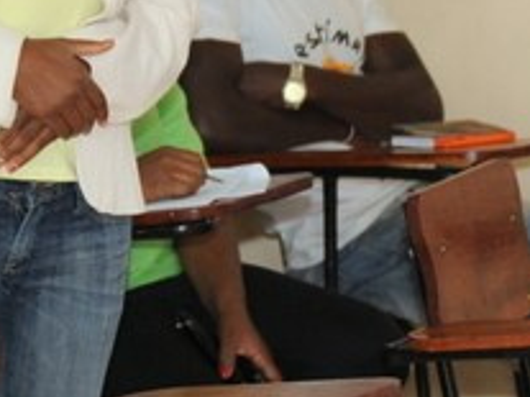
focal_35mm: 156
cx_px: 200
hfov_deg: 12.7
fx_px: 2387
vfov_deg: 9.4
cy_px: -68
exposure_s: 1/250
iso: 640
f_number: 2.8
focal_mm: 42
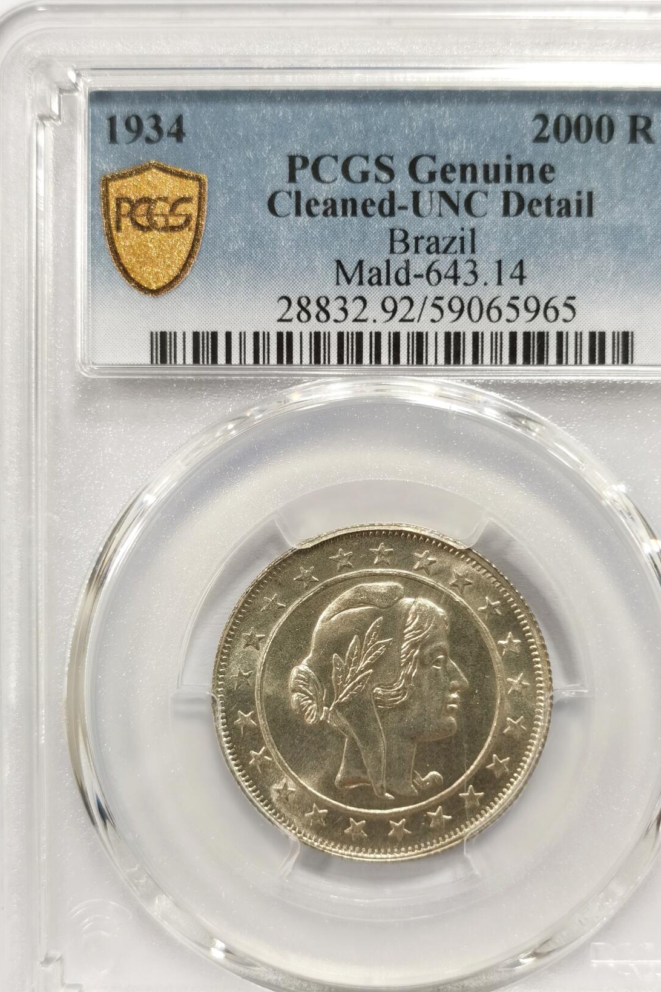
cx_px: 386
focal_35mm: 62
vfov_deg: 32.4
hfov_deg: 21.9
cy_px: 534
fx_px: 1707
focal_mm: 5.56
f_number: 16
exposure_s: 1/100
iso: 125
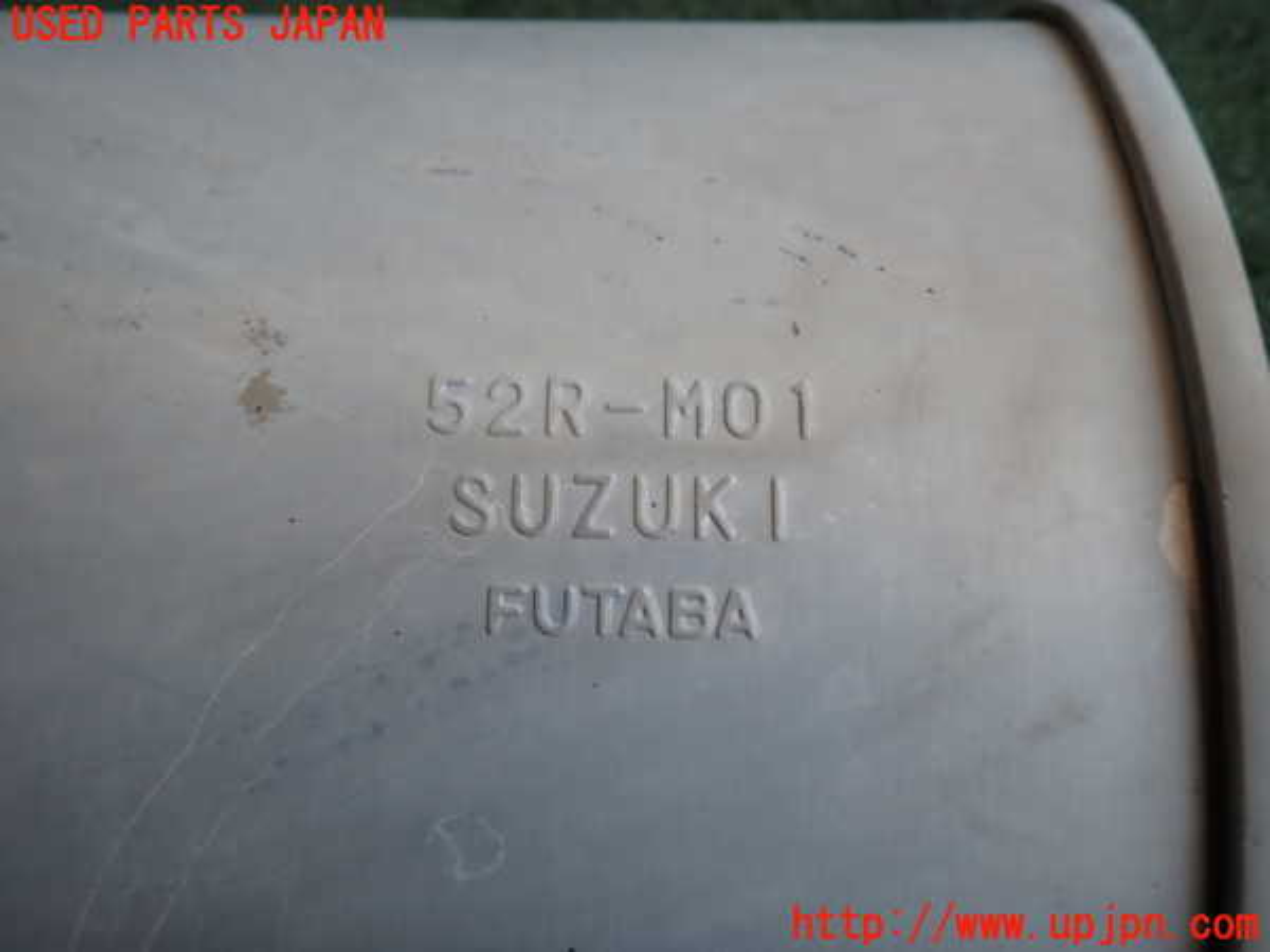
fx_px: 917
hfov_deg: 69.4
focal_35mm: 25
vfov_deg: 54.9
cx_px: 635
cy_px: 476
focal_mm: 4.5
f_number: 2
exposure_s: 1/100
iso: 100
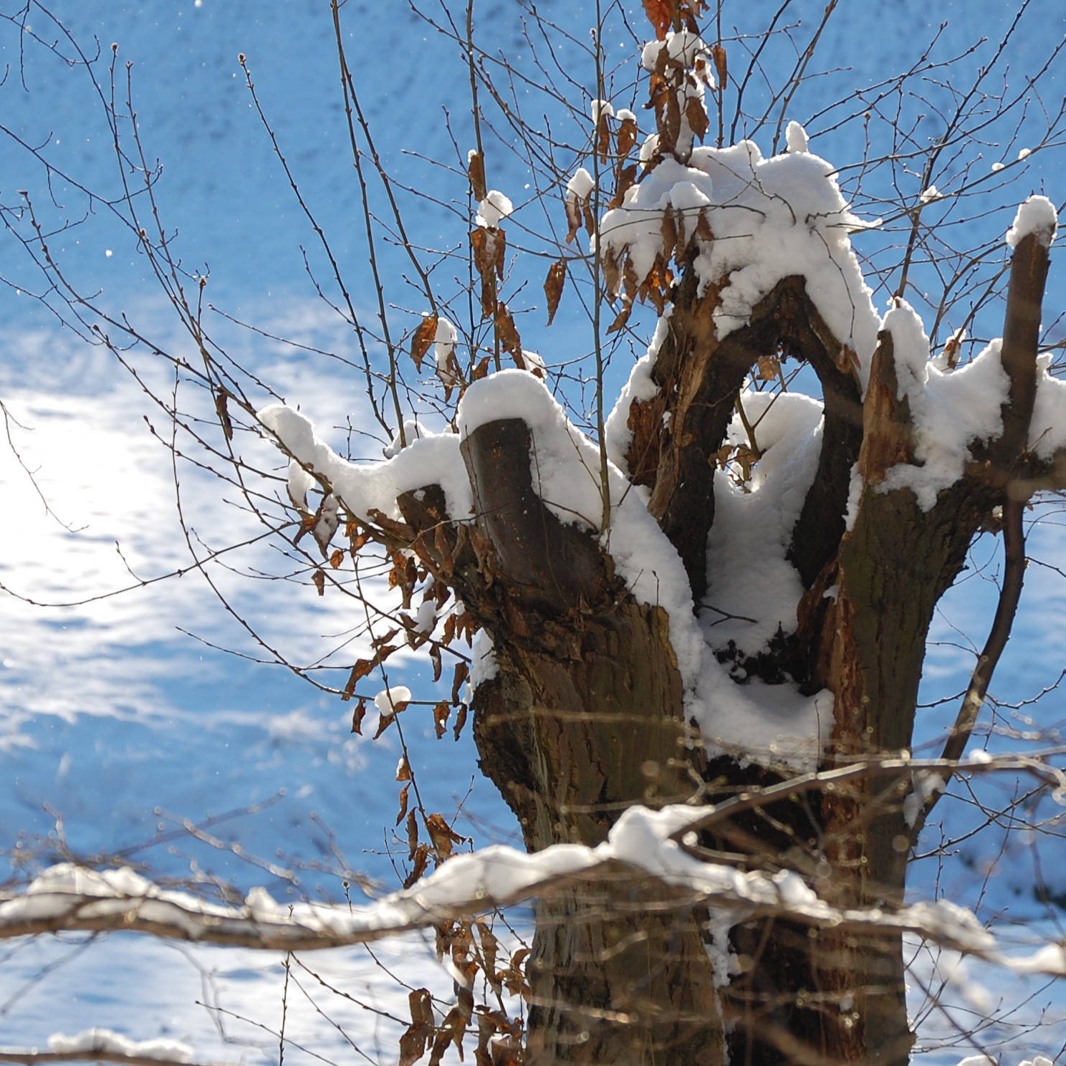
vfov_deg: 8.0
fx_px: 7625
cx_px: 666
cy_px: 587
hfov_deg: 8.0
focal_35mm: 219
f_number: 6.3
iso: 200
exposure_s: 1/640
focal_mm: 85
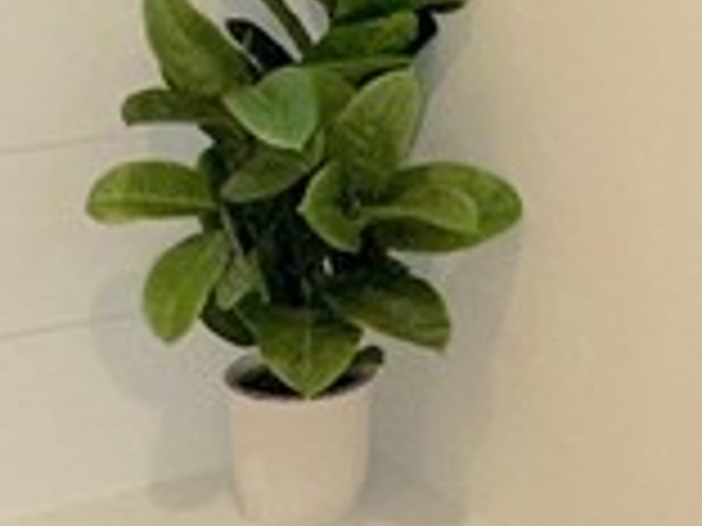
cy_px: -238
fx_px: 1866
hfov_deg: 21.0
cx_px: 594
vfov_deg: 15.0
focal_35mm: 92
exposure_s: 1/120
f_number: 2.2
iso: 100
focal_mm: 2.22
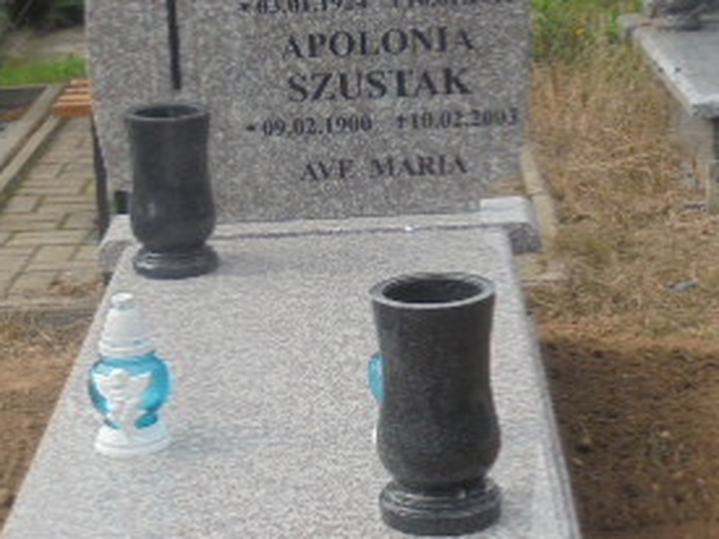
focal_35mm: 100
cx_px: 322
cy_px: 246
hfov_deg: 19.6
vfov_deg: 14.8
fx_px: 2076
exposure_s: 1/320
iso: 100
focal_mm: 7.8
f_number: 4.5
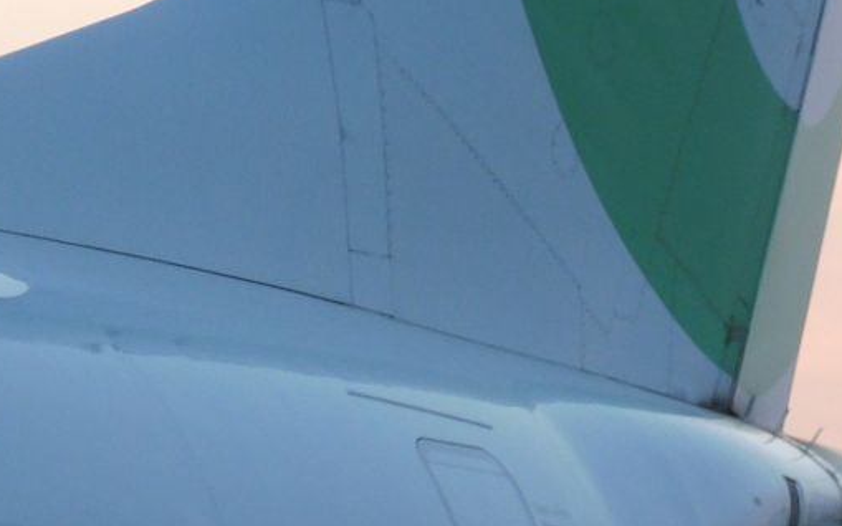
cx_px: 242
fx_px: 16428
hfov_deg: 2.9
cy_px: 238
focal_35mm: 716
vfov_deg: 1.8
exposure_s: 1/80
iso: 400
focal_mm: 60
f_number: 5.9
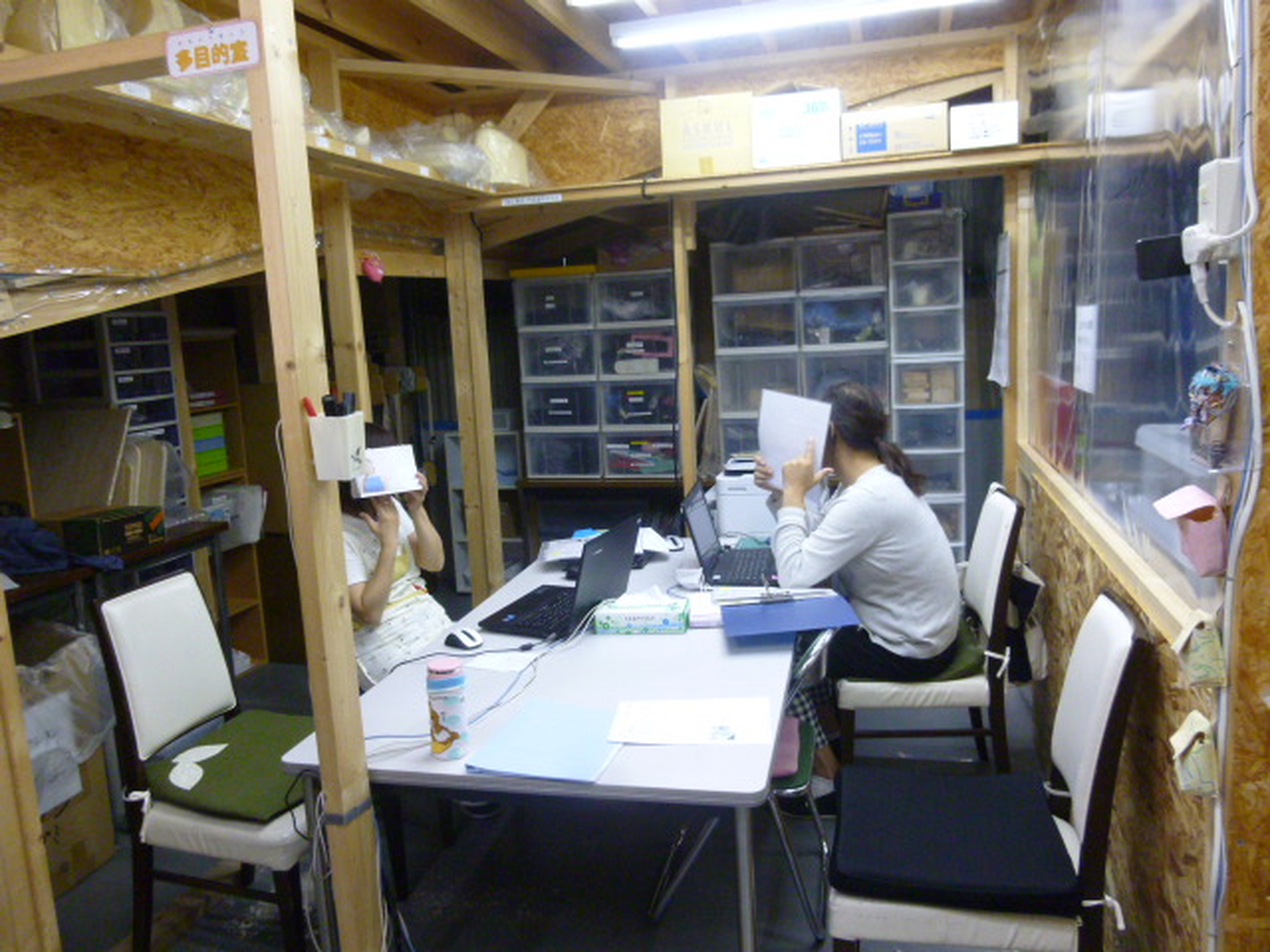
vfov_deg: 54.9
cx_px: 635
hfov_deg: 69.4
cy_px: 476
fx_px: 917
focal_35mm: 25
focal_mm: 4.5
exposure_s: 1/30
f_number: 3.1
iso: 400
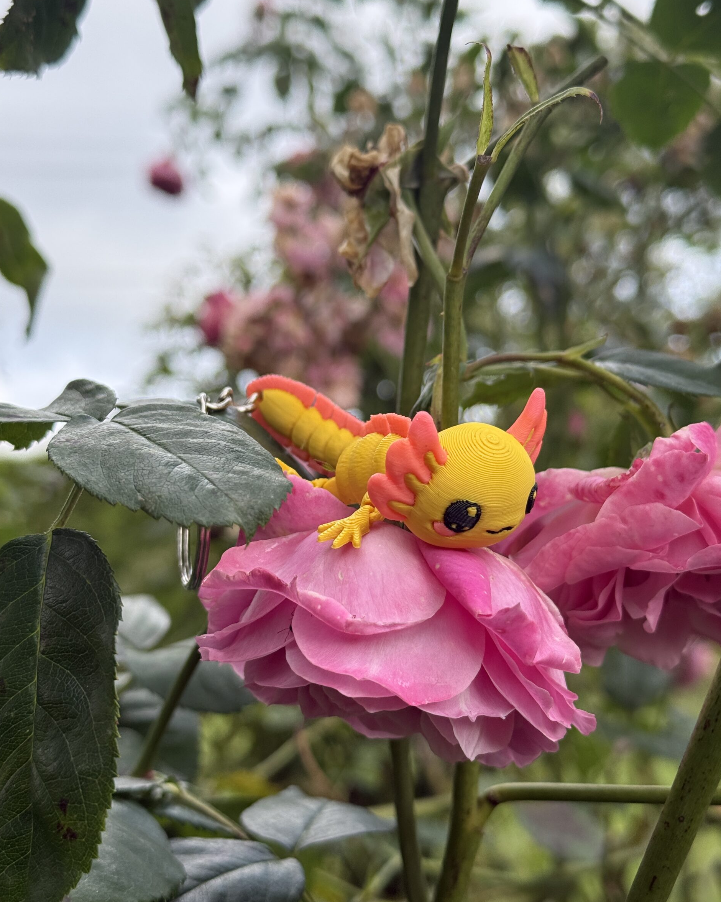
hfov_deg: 29.7
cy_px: 443
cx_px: 358
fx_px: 1361
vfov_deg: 36.7
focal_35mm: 51
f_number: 1.78
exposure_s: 1/1149
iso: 64
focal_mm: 6.76
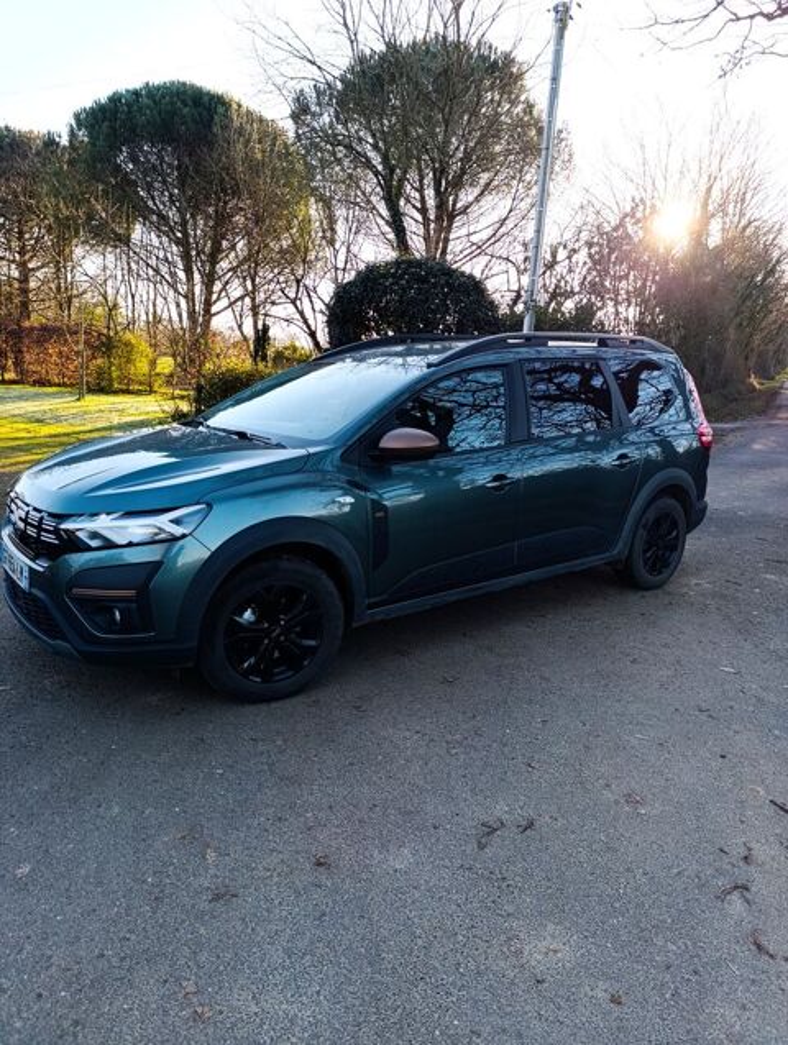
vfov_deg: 73.8
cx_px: 394
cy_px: 522
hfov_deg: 59.0
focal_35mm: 23
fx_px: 696
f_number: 1.6
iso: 80
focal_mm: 6.14
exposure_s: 1/100
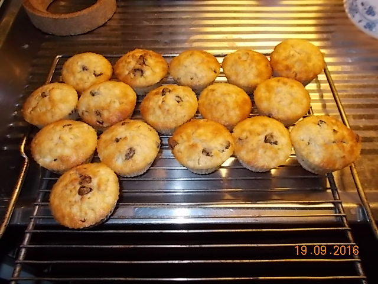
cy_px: 142
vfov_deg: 46.8
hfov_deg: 60.0
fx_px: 328
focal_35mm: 30
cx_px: 189
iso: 200
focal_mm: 5.3
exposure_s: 1/25
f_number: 3.4
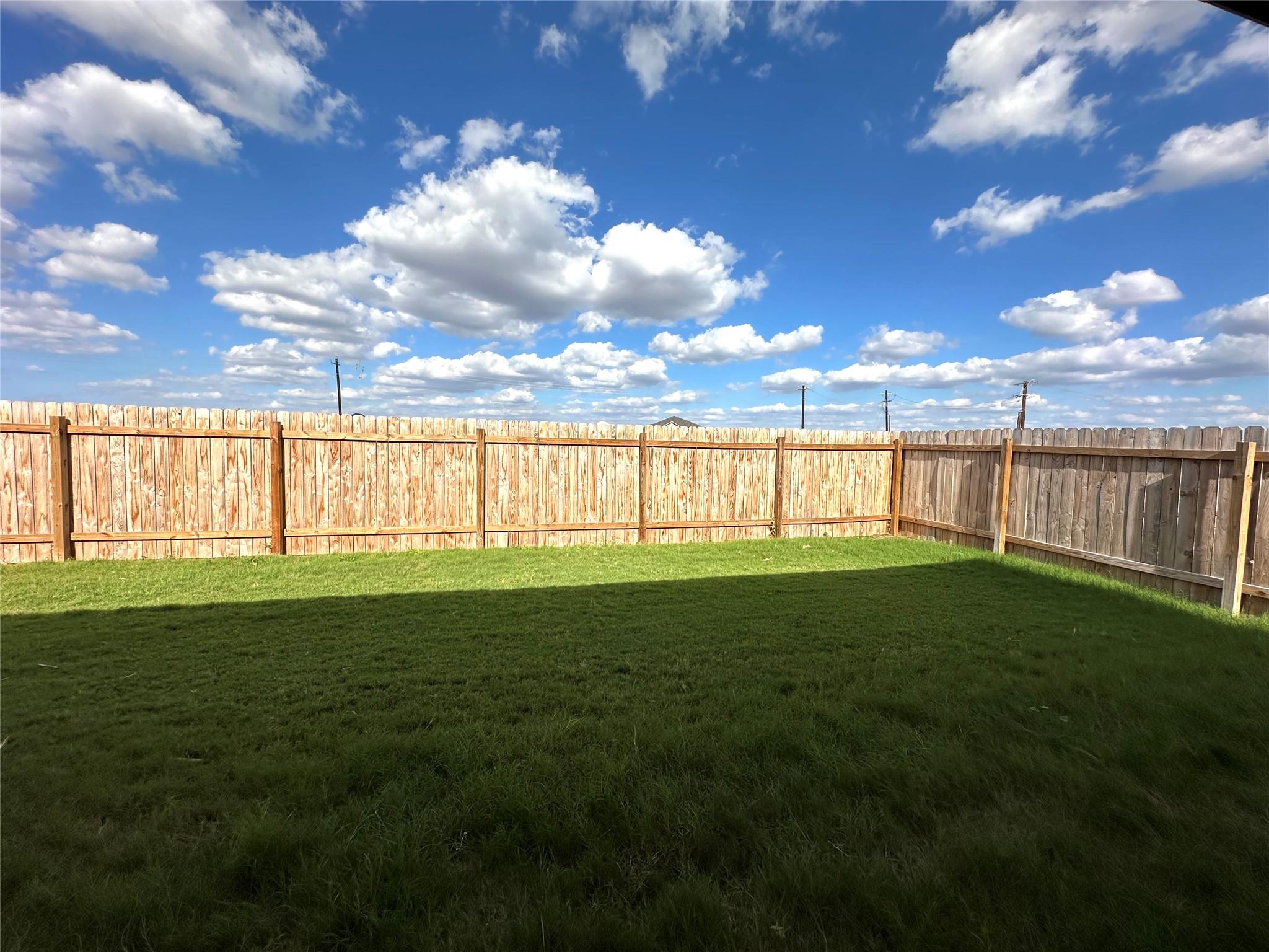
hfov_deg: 102.1
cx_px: 634
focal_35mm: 14
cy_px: 476
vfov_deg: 85.7
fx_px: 513
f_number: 2.2
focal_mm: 2.22
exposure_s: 1/3300
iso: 50
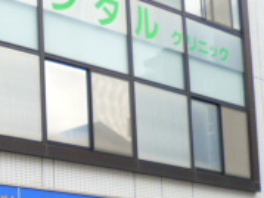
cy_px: 251
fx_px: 655
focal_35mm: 86
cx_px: -43
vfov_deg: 16.3
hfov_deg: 21.3
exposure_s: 1/60
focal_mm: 4.3
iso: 100
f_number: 2.5
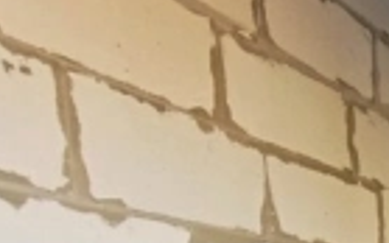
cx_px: 733
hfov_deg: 19.2
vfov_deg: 14.5
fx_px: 806
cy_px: 469
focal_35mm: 76
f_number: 2.2
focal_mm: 1.65
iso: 250
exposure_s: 1/50
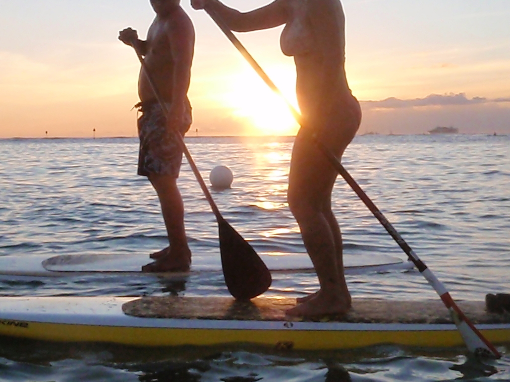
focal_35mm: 57
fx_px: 840
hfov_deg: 33.7
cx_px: 211
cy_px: 148
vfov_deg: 25.6
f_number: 6.3
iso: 640
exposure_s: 1/640
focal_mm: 6.53
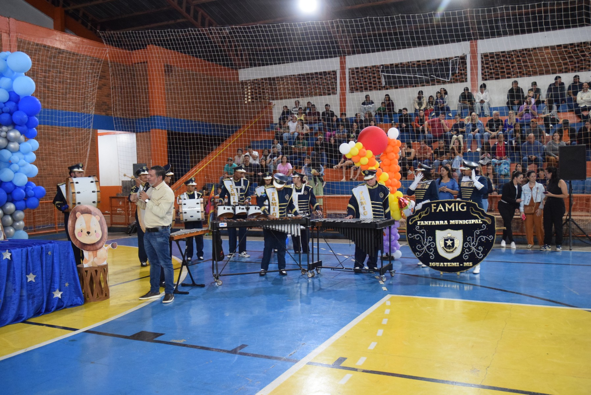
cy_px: 198
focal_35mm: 33
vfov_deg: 40.0
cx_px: 296
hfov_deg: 57.2
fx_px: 542
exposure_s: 1/60
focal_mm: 22
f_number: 3.5
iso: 2800
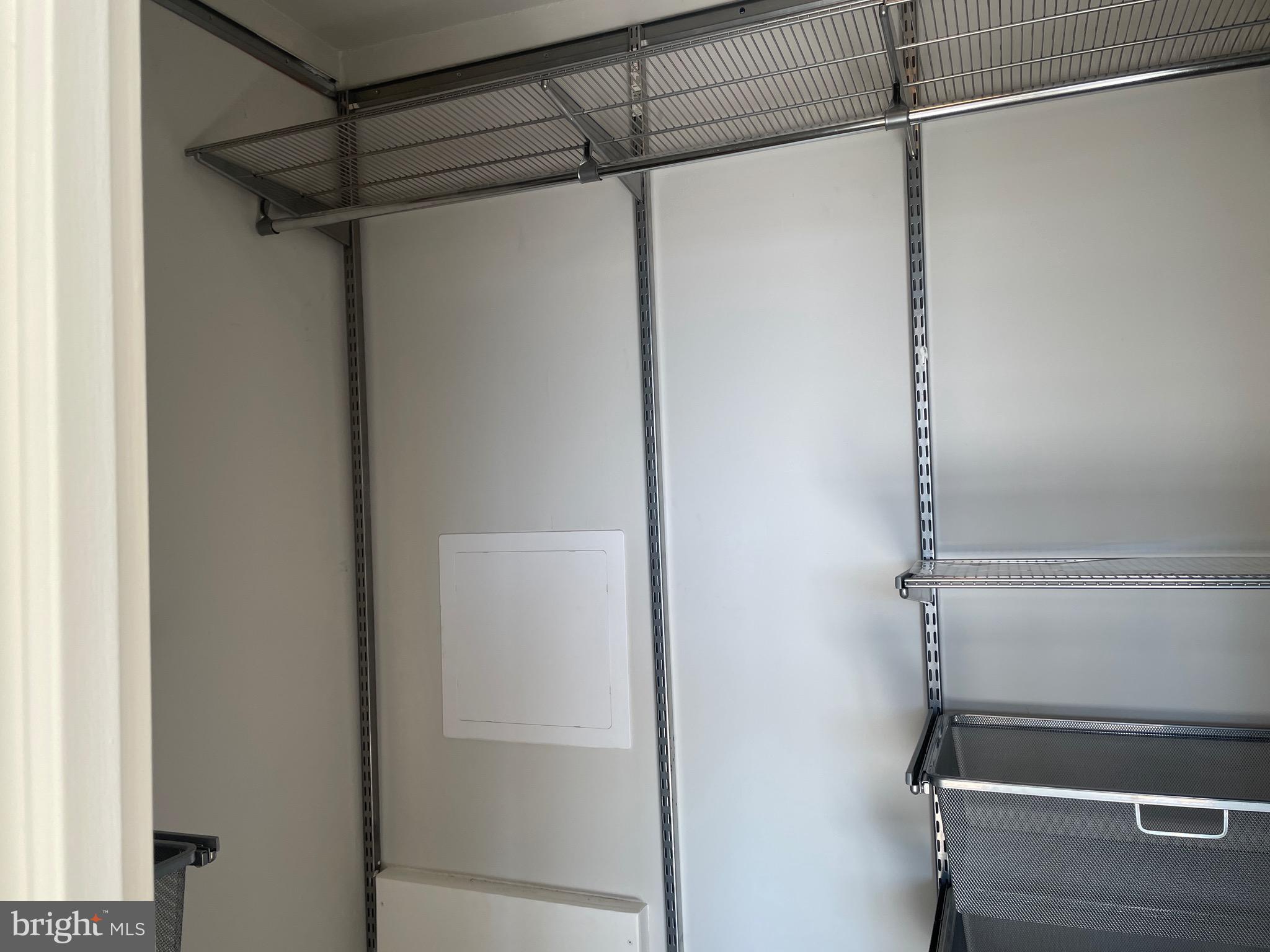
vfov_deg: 53.1
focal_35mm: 26
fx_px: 954
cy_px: 476
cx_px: 635
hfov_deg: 67.3
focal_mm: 4.2
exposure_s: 1/120
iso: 40
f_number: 1.6
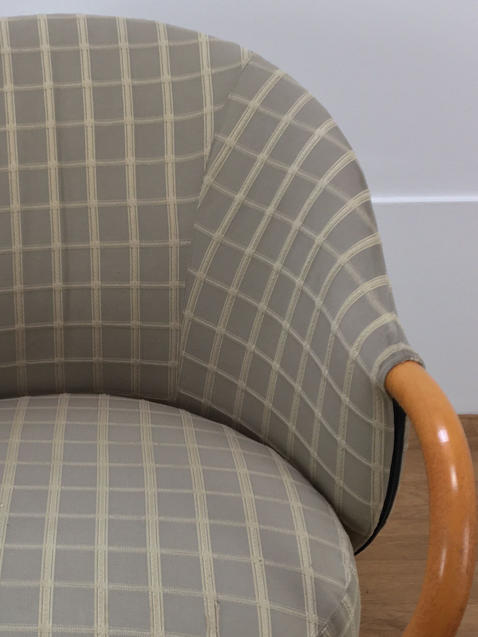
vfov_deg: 35.1
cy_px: 441
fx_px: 994
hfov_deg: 26.2
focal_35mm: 54
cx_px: 57
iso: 32
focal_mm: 4.15
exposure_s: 1/33
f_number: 2.2
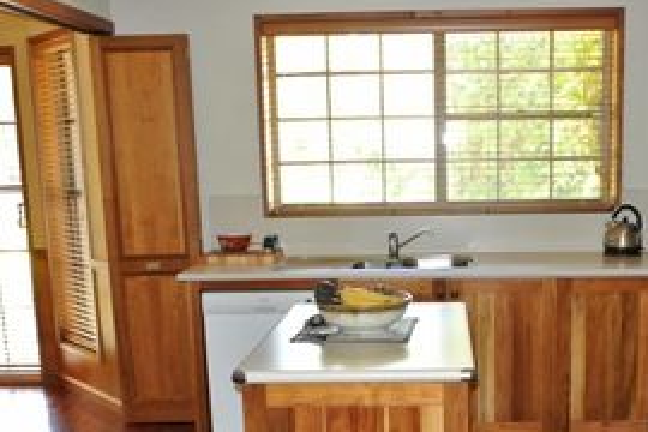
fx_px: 846
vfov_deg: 28.2
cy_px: 328
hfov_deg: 41.4
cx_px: 430
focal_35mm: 47
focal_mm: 10
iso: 800
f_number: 3.5
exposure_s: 1/60
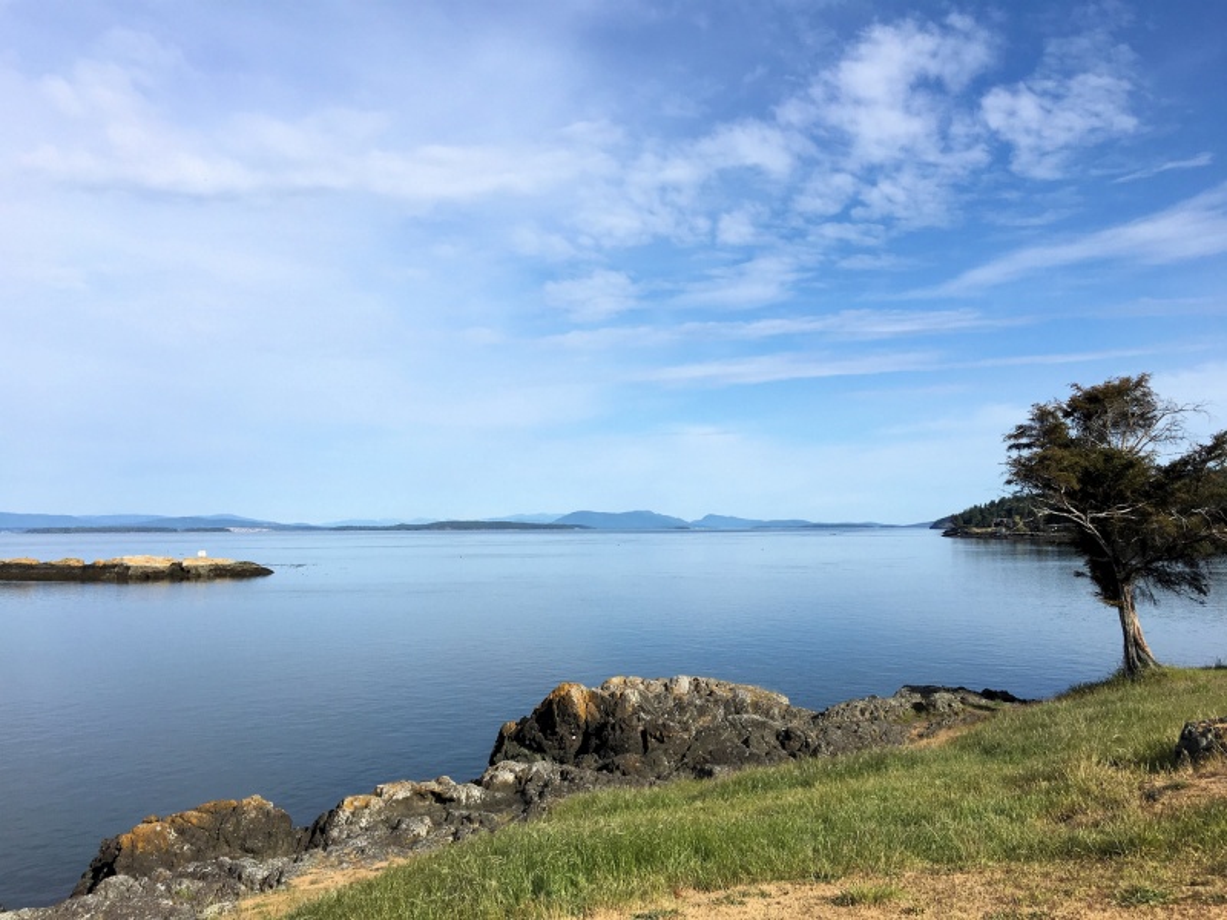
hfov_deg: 61.7
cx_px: 614
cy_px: 460
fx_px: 1028
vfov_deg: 48.2
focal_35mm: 29
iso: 25
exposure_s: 1/2079
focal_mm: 4.15
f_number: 2.2
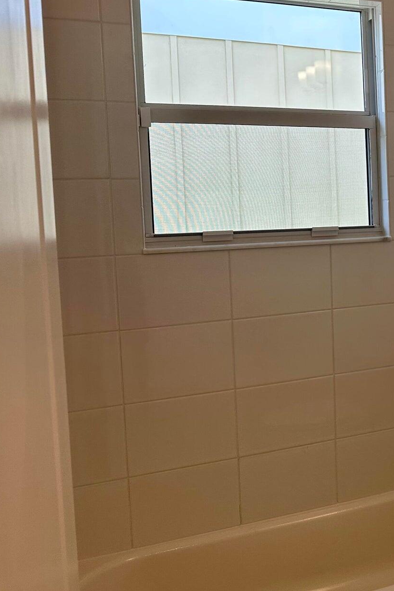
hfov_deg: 27.1
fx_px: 705
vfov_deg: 45.3
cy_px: 248
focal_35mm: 43
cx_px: 488
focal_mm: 6.86
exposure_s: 1/441
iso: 80
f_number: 1.78
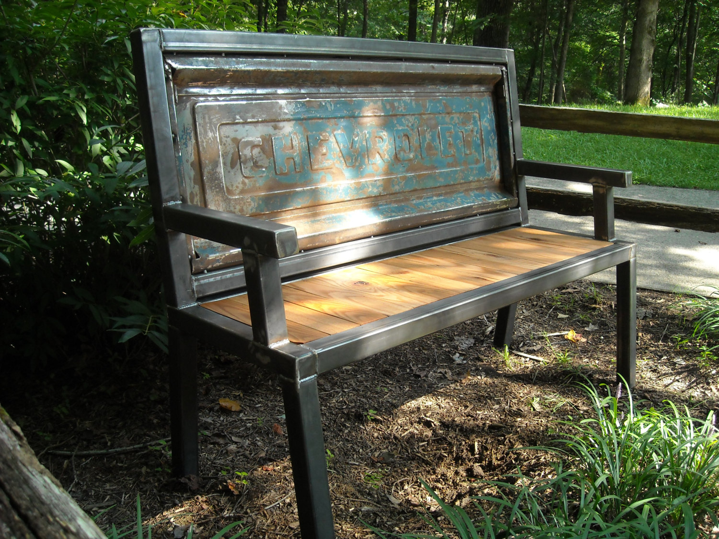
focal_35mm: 35
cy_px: 270
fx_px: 727
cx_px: 360
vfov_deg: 40.7
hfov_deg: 52.6
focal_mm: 5.7
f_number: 2.8
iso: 161
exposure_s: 1/154
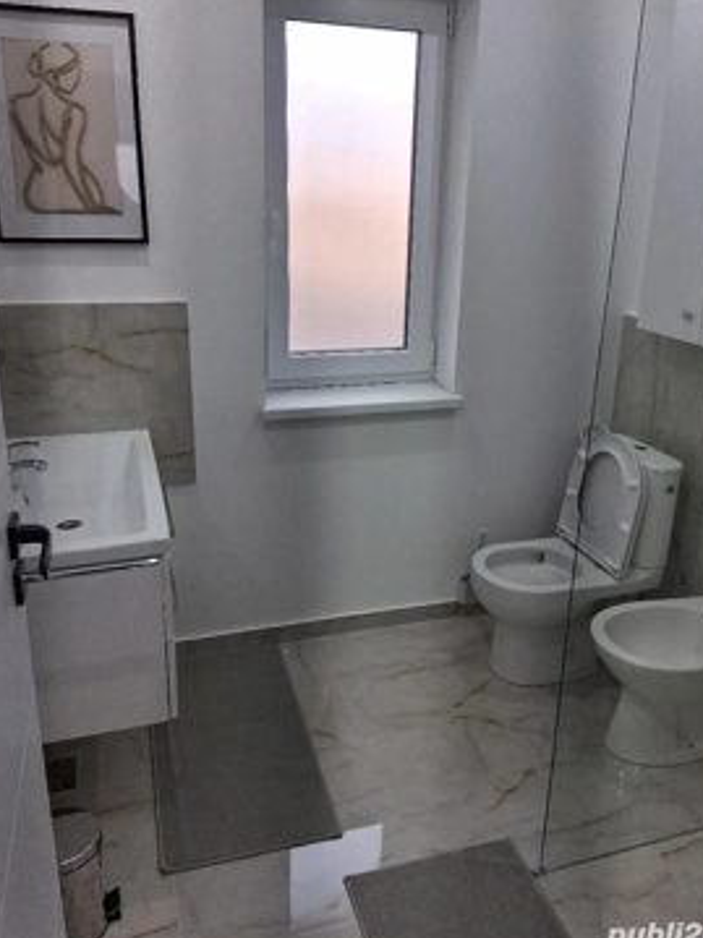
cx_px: 379
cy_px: 434
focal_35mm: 29
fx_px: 786
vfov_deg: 61.6
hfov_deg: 48.2
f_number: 1.8
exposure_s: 1/100
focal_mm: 3.98
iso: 80
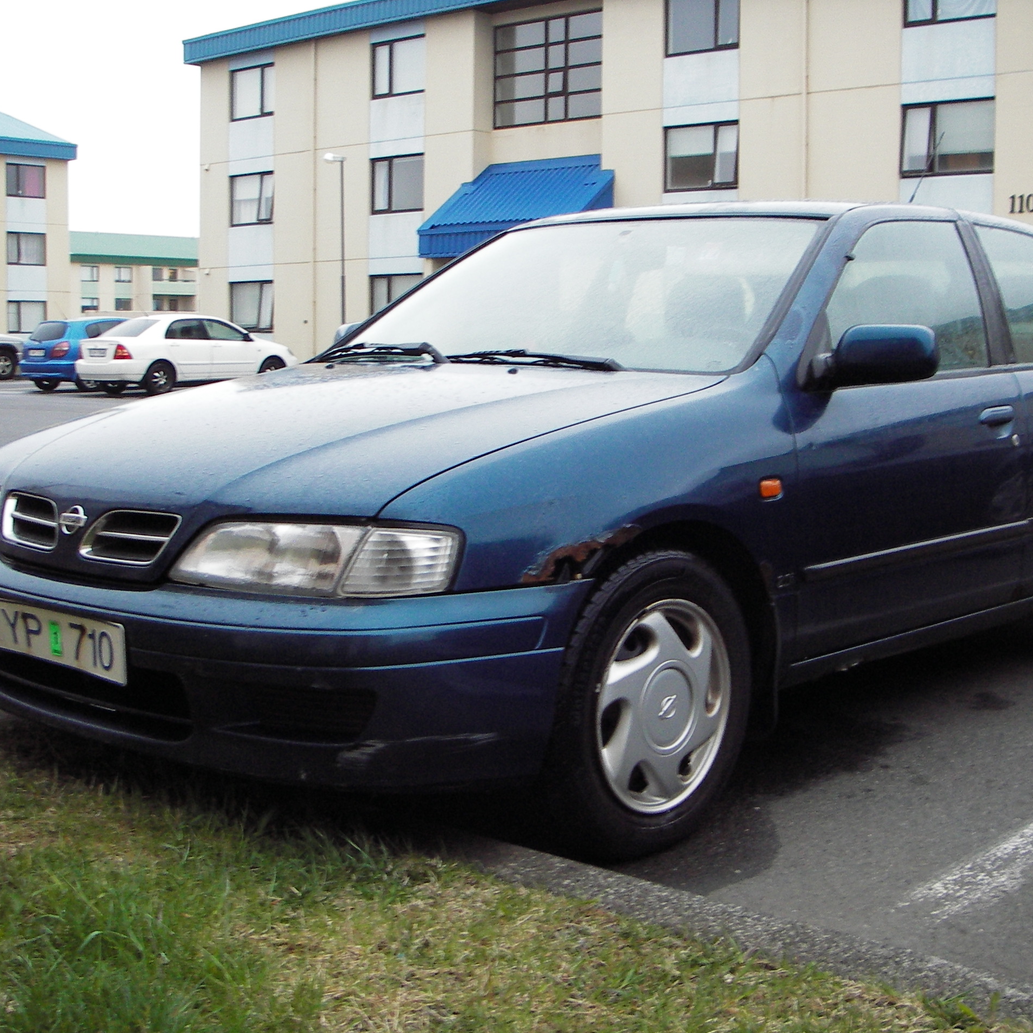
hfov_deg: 37.5
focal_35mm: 45
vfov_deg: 37.6
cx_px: 590
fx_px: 1519
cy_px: 516
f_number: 3.3
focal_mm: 6.3
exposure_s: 1/25
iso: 100
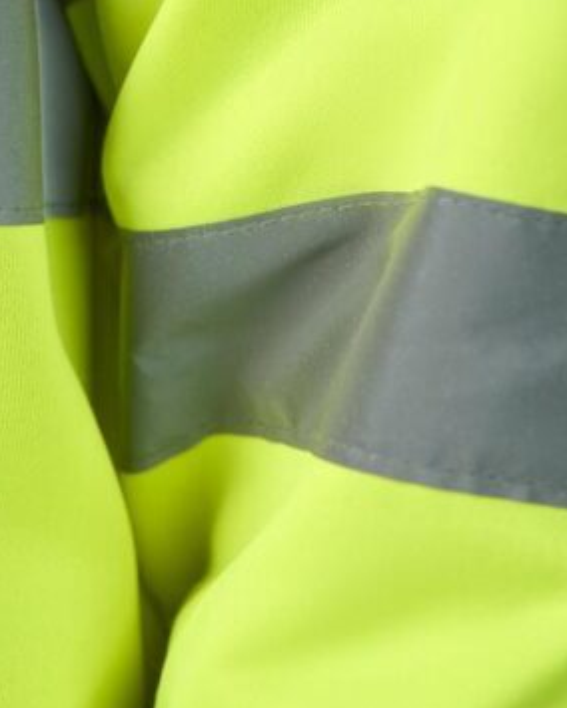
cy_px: 98
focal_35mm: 119
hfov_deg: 13.0
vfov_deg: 16.0
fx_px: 2496
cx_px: 258
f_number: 3.5
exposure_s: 1/160
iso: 400
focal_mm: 50
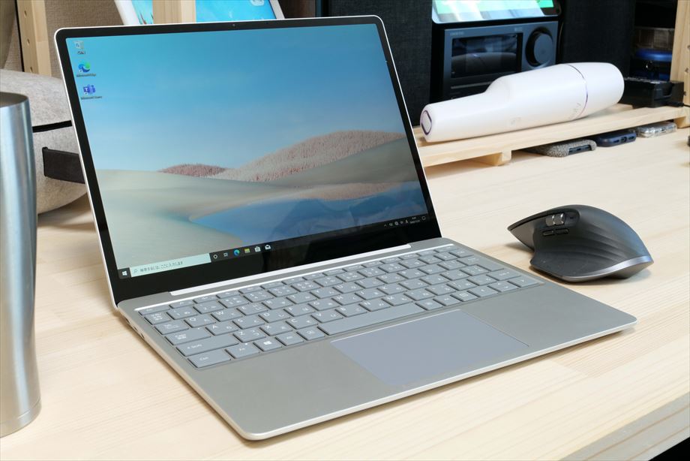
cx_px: 345
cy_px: 230
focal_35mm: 46
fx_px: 882
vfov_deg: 29.3
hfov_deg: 42.7
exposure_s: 1/2
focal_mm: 46
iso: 1600
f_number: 22
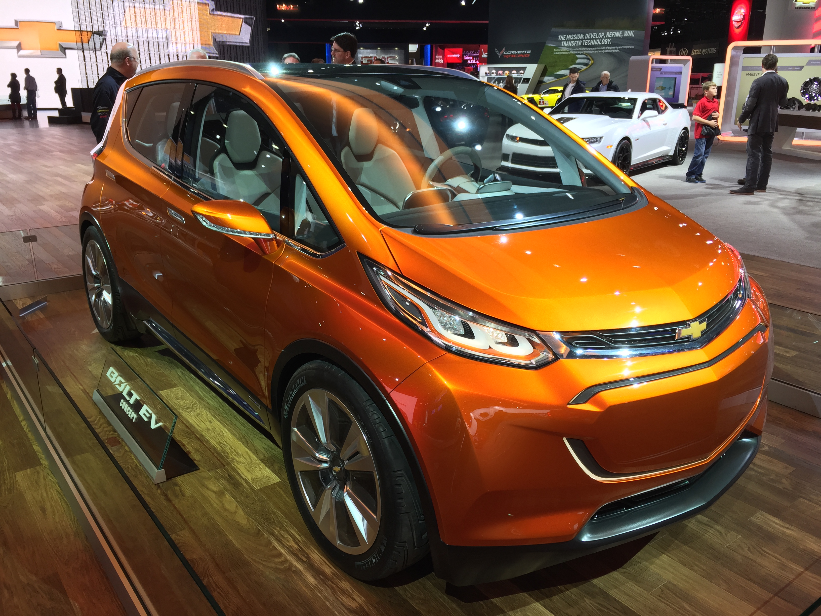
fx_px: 688
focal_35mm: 29
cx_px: 410
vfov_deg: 48.2
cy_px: 308
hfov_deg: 61.7
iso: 32
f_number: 2.2
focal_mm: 4.15
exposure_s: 1/40
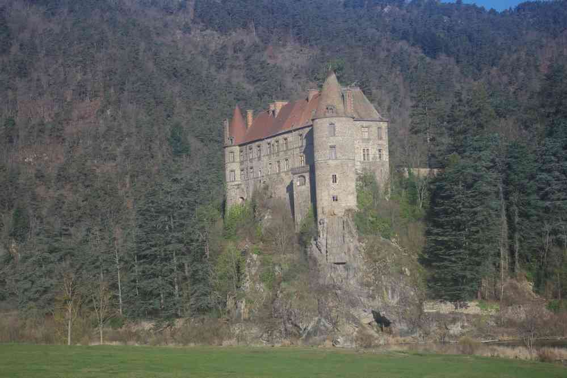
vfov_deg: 16.6
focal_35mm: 82
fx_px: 1299
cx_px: 284
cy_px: 189
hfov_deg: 24.6
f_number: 5.6
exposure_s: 1/800
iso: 1600
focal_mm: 55
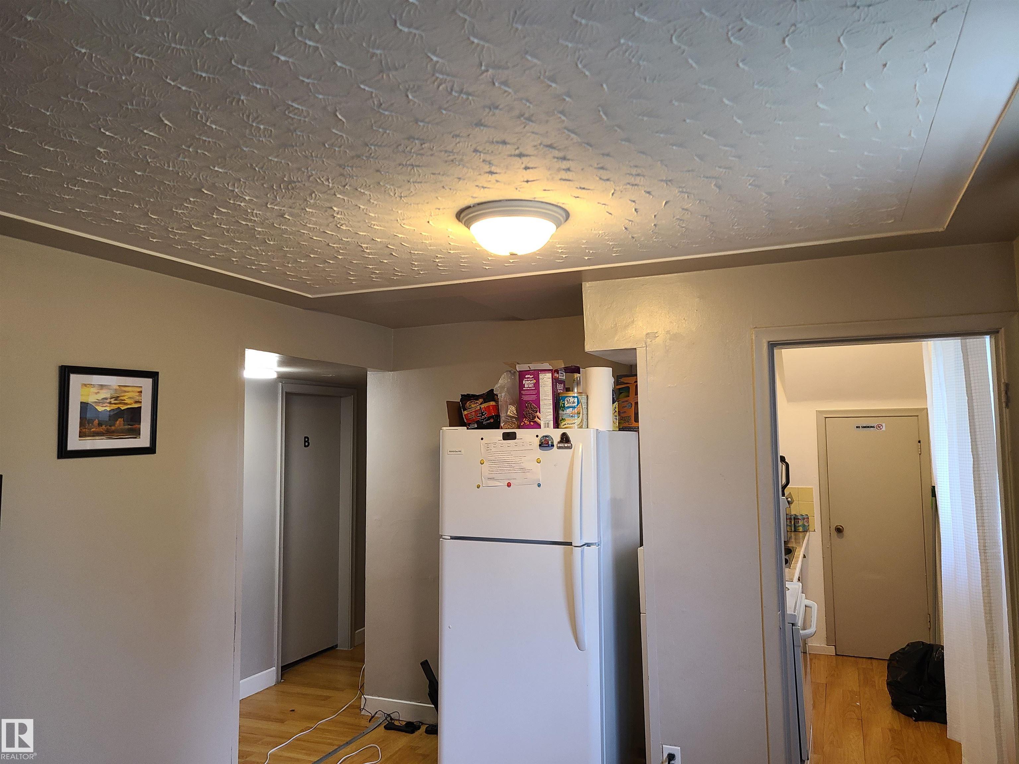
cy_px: 382
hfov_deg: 67.3
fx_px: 765
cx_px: 510
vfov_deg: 53.1
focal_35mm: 26
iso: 160
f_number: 1.8
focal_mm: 5.4
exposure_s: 1/60
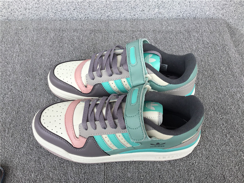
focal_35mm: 31
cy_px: 92
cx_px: 122
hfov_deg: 58.4
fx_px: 219
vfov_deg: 45.4
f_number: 2.4
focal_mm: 3.3
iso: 25
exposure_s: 1/413
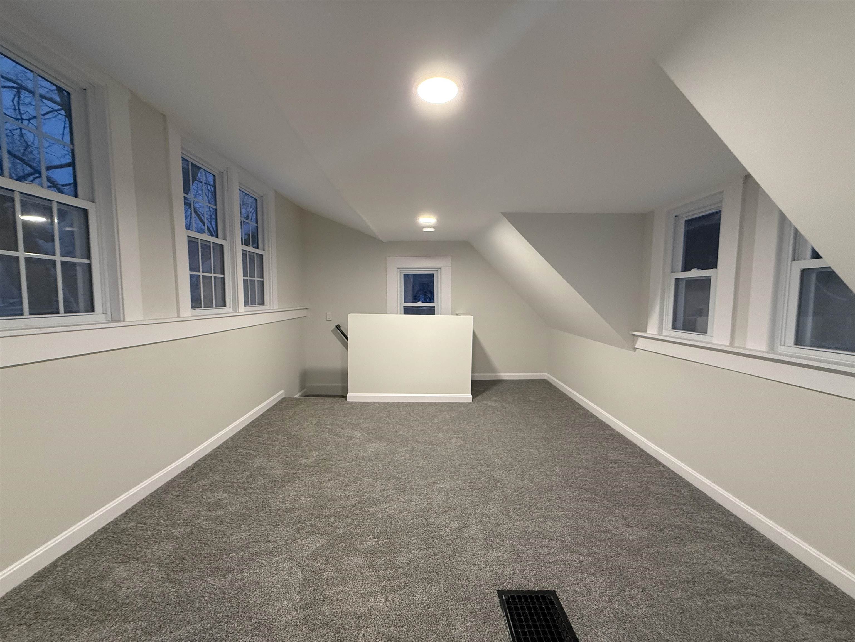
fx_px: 346
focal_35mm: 14
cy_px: 321
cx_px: 428
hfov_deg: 102.1
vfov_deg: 85.7
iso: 320
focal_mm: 2.22
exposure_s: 1/60
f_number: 2.2
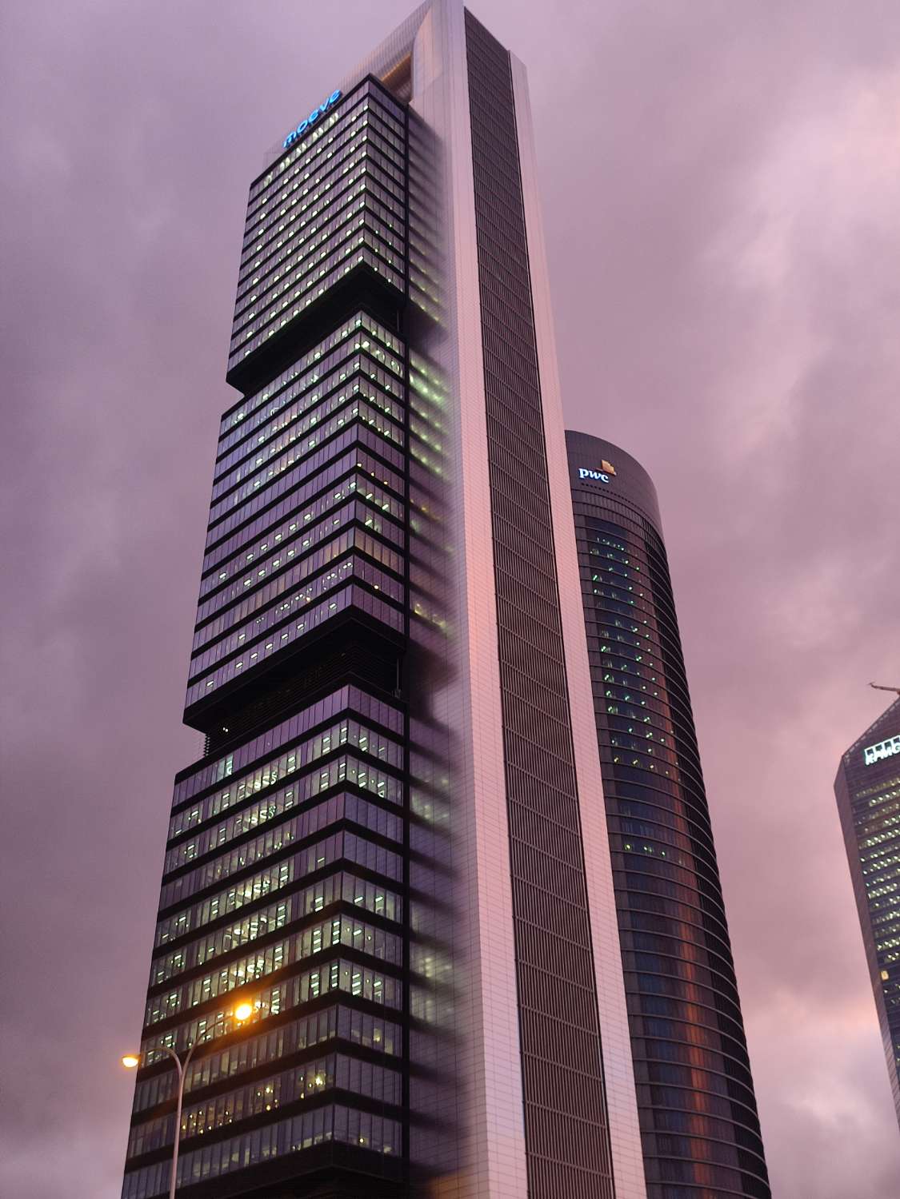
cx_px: 450
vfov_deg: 71.6
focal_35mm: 24
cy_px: 600
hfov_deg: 56.8
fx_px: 832
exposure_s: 1/33
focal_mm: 5.89
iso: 303
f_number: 1.89
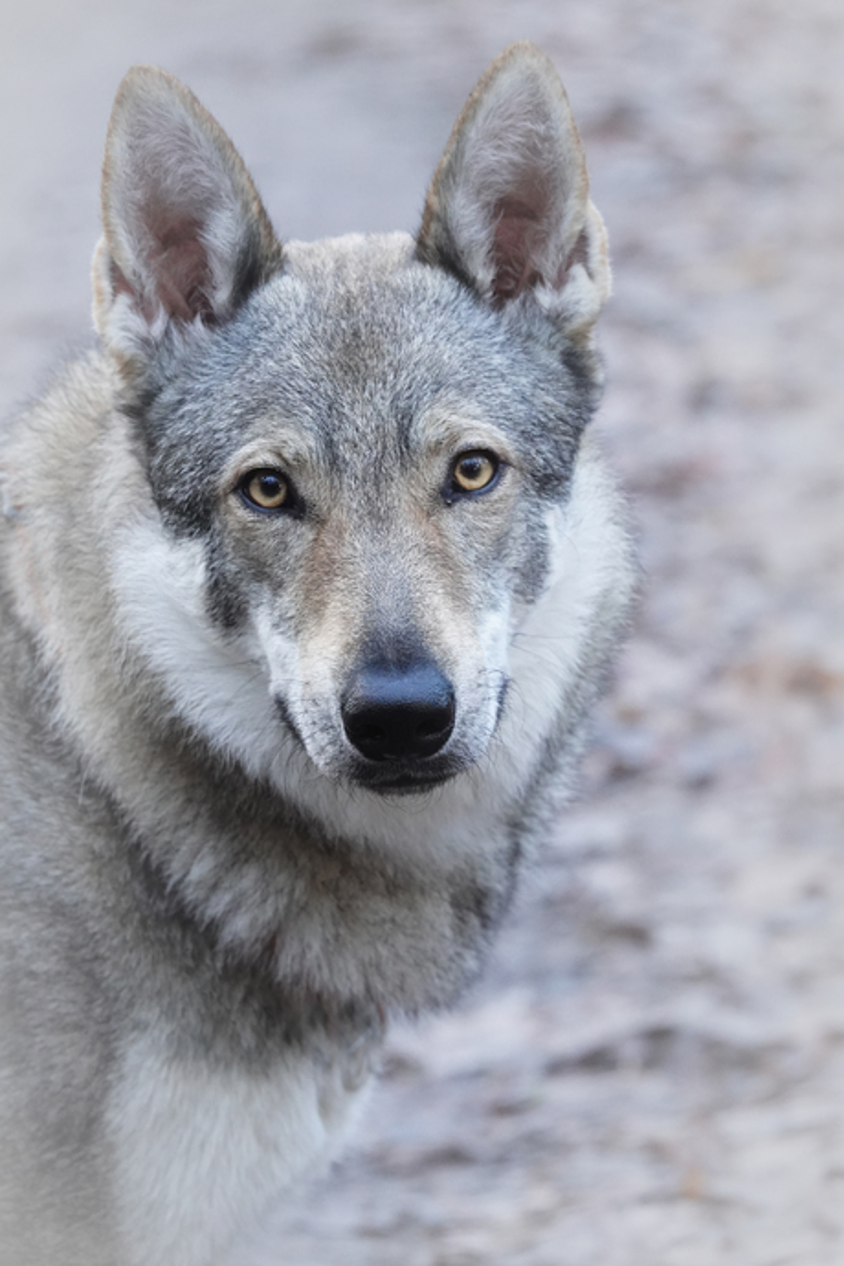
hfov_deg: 5.0
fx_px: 9740
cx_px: 422
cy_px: 633
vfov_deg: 7.4
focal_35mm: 277
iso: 1250
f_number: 4
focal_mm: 101.58
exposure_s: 1/250
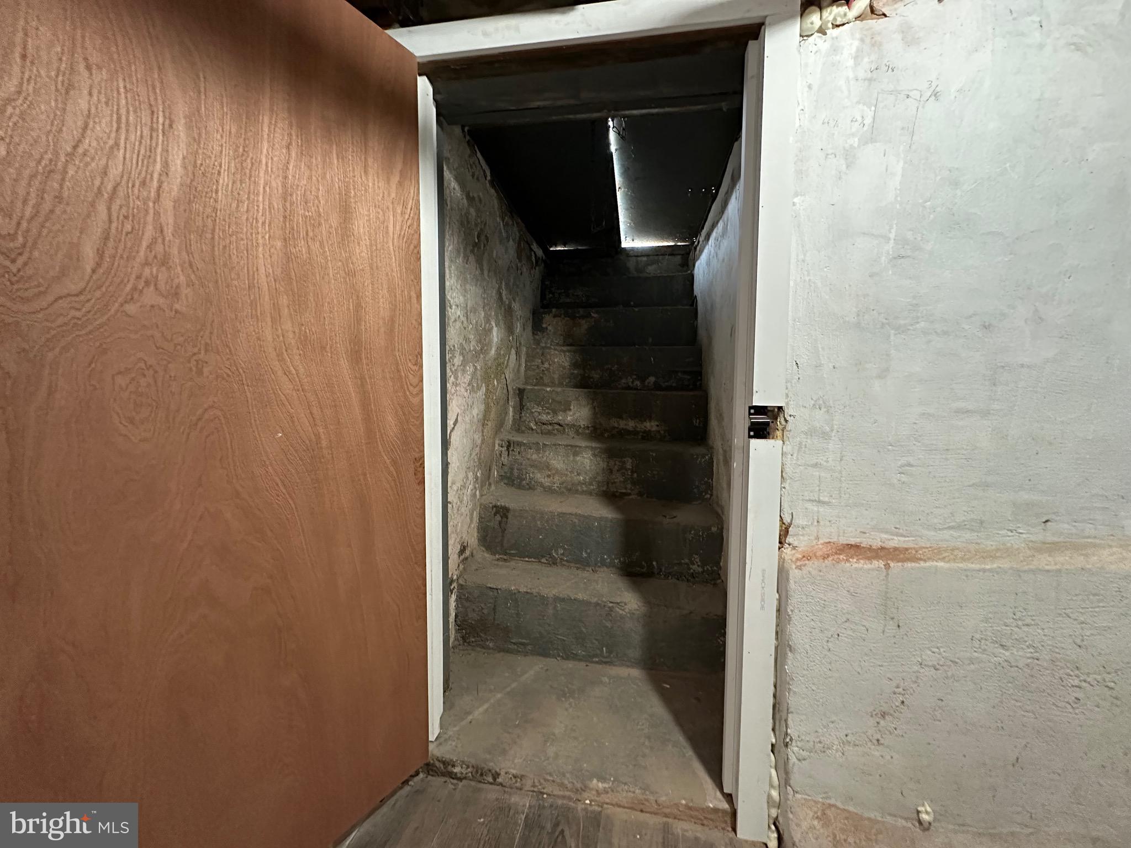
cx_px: 566
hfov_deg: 102.1
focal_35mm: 14
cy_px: 424
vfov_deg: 85.7
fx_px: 457
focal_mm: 2.22
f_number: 2.2
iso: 800
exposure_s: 1/60
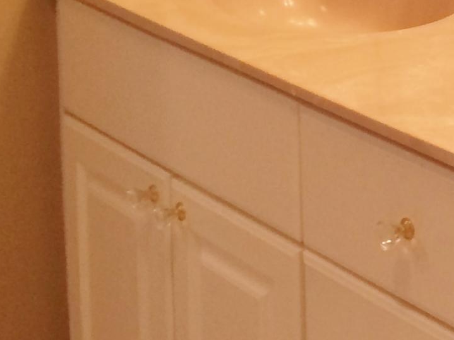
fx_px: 1587
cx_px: 891
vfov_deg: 11.6
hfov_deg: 13.9
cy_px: -199
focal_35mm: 121
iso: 100
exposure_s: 1/30
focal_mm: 4.15
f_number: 2.2
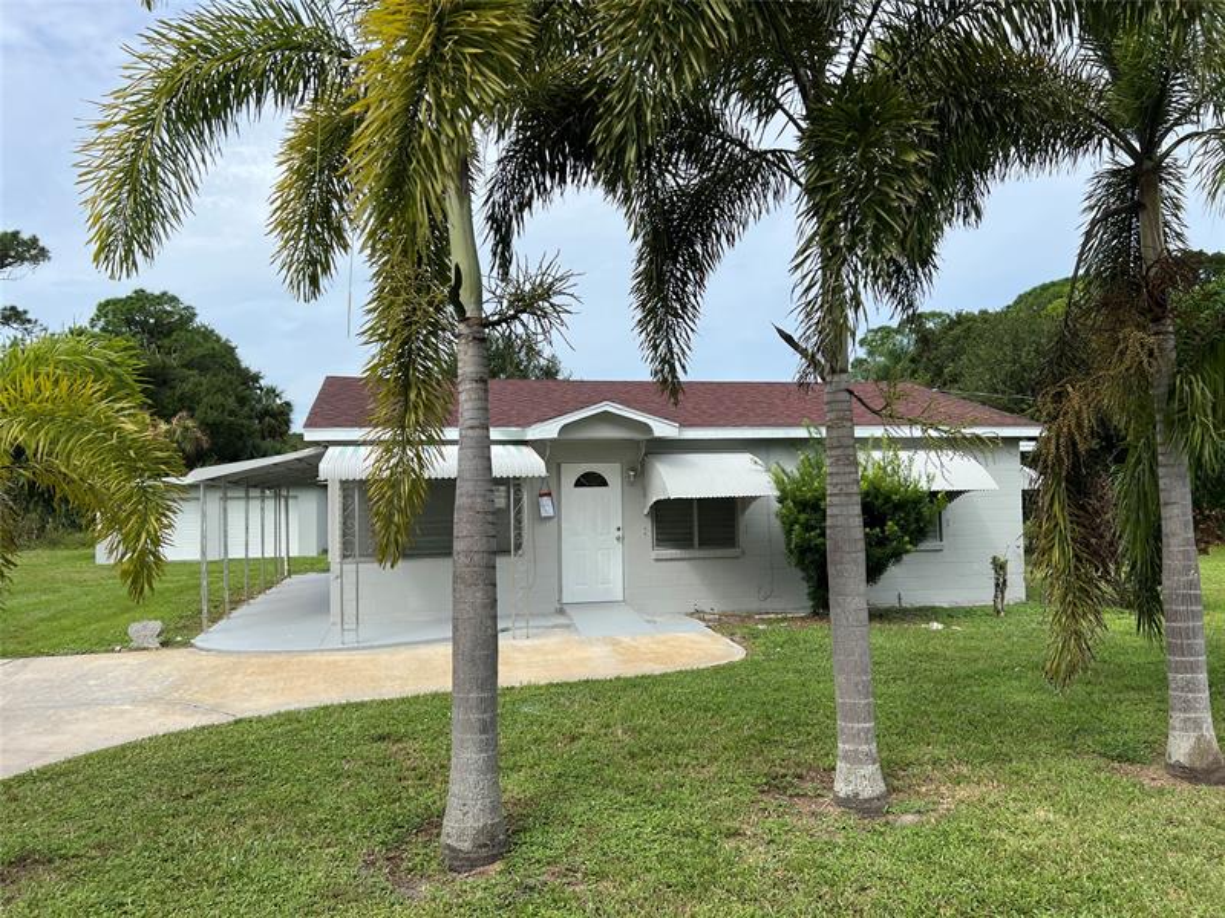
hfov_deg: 67.3
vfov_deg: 53.1
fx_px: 920
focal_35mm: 26
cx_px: 612
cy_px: 459
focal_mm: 5.7
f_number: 1.5
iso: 50
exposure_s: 1/3831
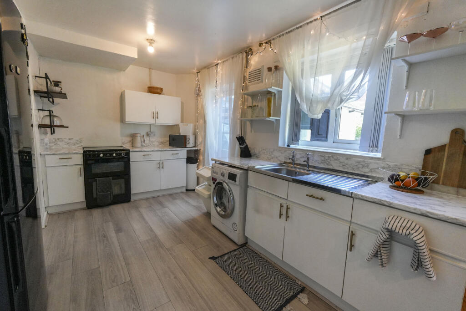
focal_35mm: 15
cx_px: 233
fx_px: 194
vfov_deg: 77.3
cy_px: 156
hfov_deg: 100.4
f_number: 4
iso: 1250
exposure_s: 1/160
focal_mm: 10
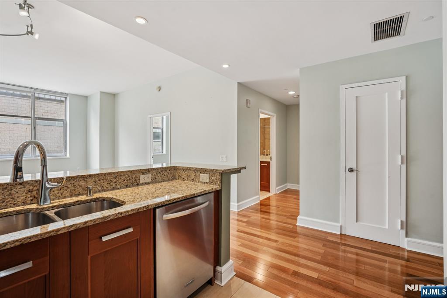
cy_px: 149
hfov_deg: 96.8
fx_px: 199
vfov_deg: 73.7
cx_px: 224
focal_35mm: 16
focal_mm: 16
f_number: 8
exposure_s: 1/15
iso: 400
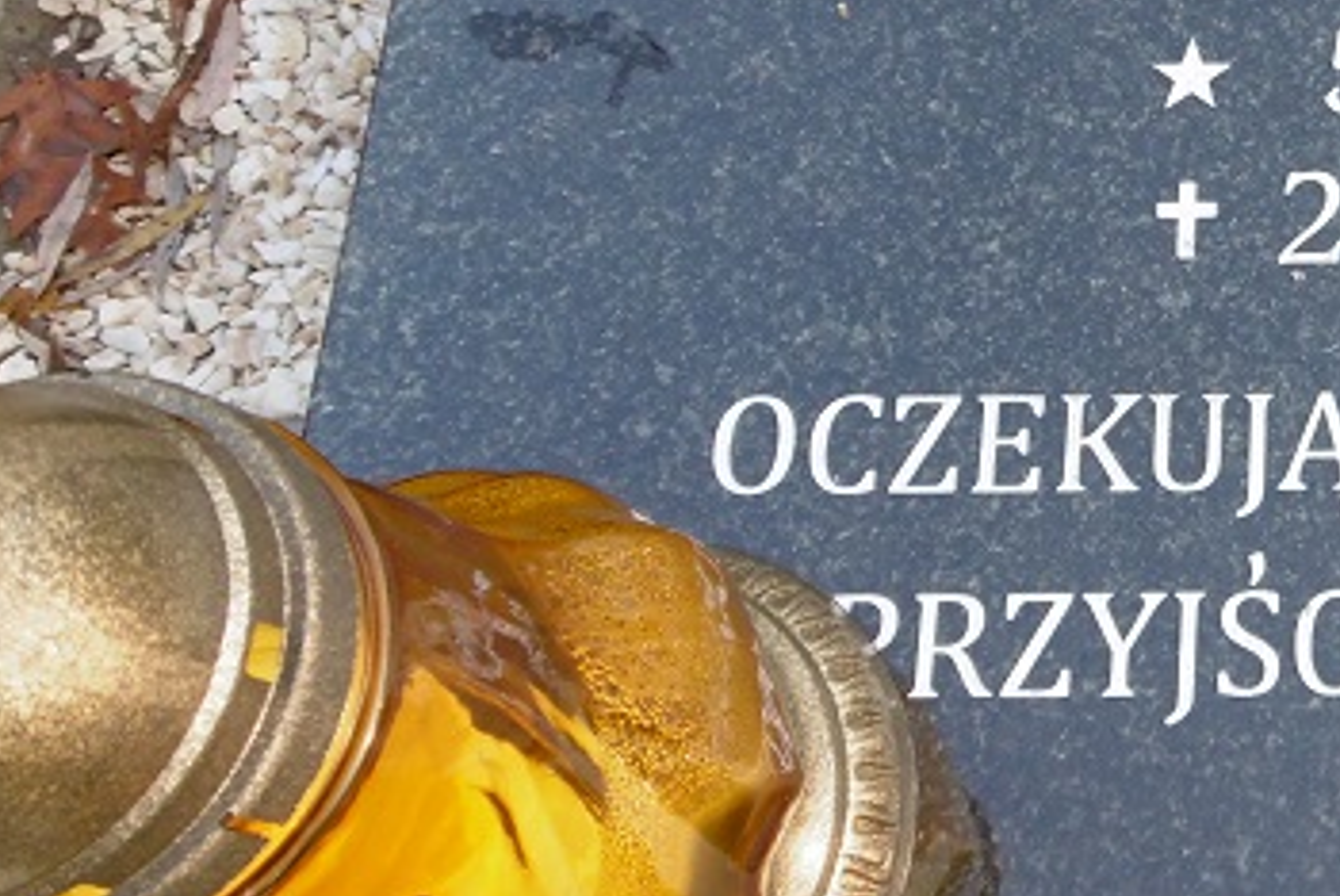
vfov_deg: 23.3
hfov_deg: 31.0
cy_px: 126
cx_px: 1489
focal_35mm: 57
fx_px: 2123
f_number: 3.1
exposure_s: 1/100
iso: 100
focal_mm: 4.3
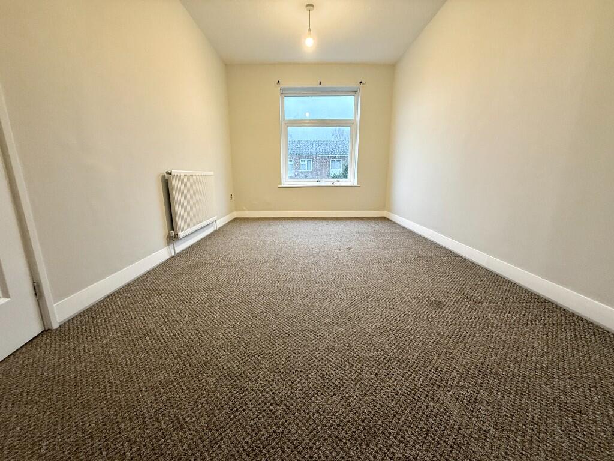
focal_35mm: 14
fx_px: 248
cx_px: 307
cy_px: 230
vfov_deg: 85.7
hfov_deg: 102.1
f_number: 2.2
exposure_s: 1/50
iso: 320
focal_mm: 2.22
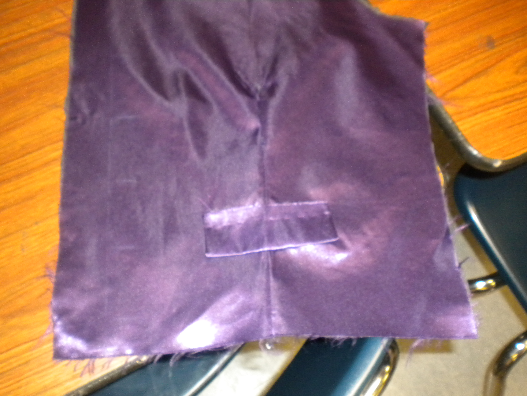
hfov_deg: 51.4
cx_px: 264
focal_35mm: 36
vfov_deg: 39.7
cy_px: 203
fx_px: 548
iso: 400
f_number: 4.6
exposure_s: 1/30
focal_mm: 6.3
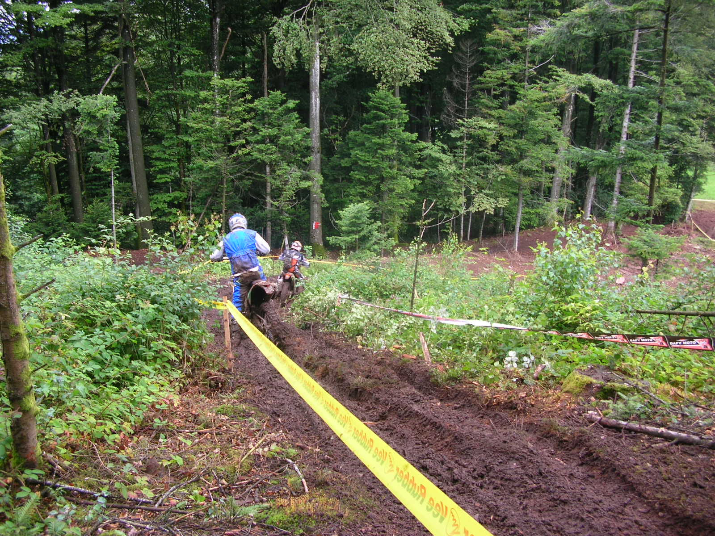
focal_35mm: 35
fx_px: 723
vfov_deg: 40.7
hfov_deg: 52.6
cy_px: 268
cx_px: 358
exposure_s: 1/65.1
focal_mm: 5.8
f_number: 2.8
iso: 50
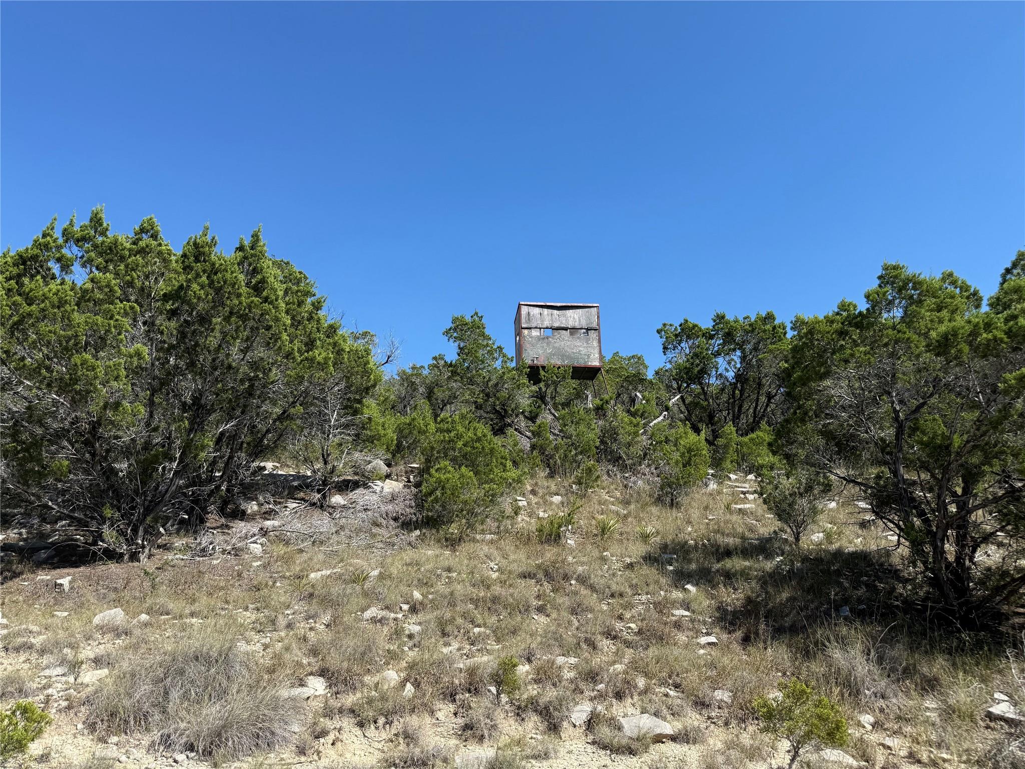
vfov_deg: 56.8
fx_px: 711
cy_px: 384
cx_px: 512
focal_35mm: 24
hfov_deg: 71.6
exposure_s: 1/3279
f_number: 1.78
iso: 80
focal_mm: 6.76
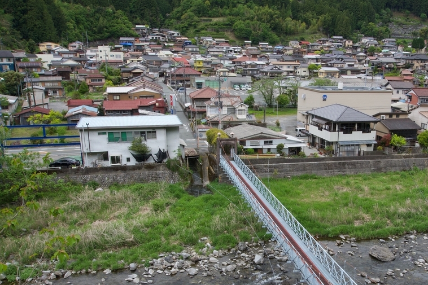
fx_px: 452
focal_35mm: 38
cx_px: 276
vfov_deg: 34.7
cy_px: 193
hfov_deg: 50.0
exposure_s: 1/250
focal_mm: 16
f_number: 8
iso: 160
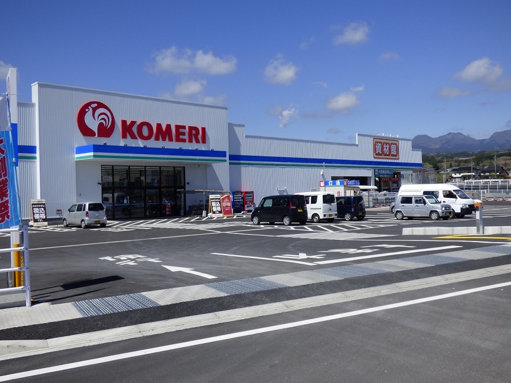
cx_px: 256
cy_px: 192
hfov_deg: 51.4
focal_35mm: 36
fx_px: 531
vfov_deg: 39.7
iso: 100
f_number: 3.4
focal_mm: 6.18
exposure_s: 1/1600
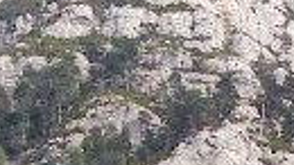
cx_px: 172
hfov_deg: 8.8
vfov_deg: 4.9
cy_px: 313
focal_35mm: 244
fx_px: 1901
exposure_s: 1/350
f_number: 4.8
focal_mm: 8
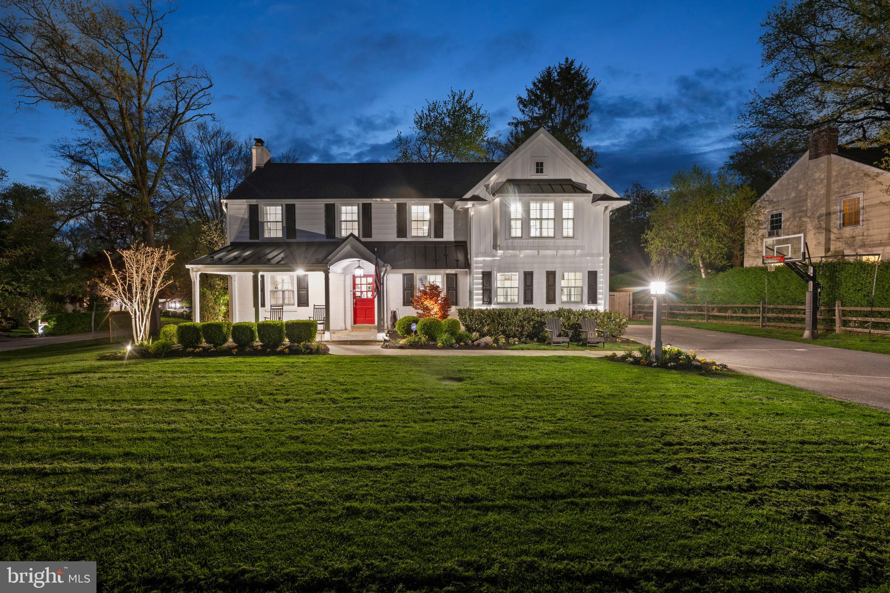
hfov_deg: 96.7
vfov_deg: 73.7
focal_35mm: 16
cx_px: 445
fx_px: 395
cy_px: 296
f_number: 8
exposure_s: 30
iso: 250
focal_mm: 16
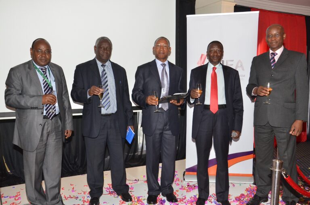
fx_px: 309
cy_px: 102
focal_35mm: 36
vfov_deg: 36.7
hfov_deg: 53.2
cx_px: 155
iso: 1600
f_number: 8
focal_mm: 24
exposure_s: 1/60
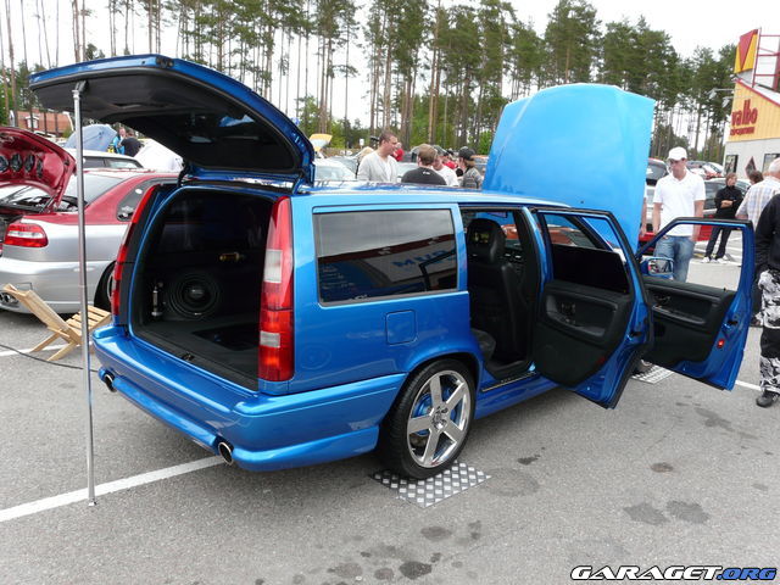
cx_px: 390
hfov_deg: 63.4
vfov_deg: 49.7
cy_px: 292
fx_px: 631
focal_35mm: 28
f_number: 4
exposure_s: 1/125
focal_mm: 4.6
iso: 100
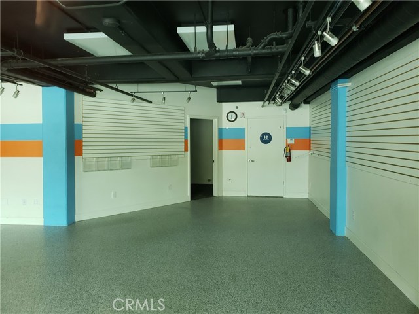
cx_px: 210
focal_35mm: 26
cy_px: 157
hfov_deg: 67.3
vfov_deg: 53.1
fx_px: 315
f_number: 2.4
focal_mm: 4.3
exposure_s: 1/32
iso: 250
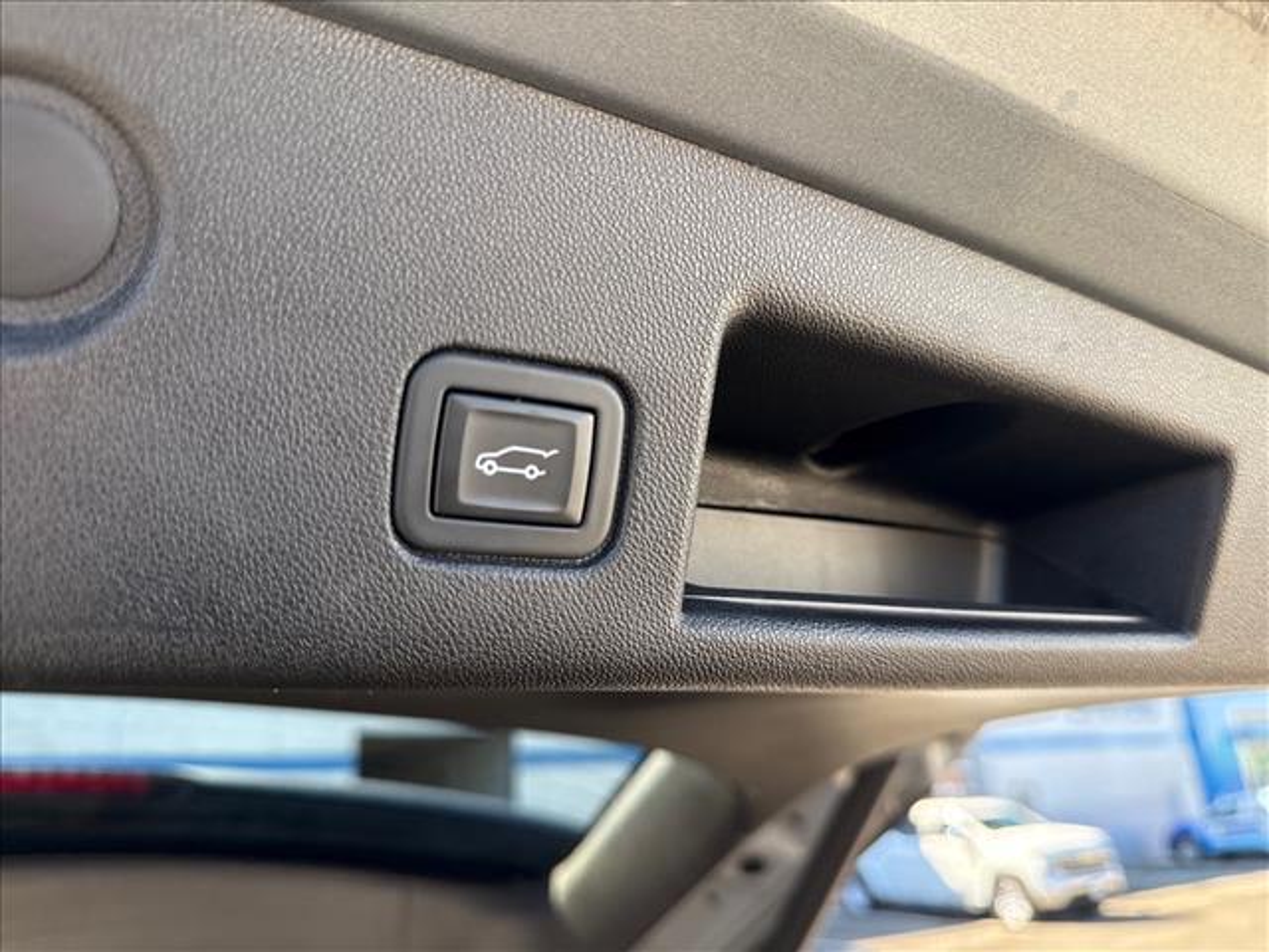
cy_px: 476
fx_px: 880
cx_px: 634
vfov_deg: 56.8
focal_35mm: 24
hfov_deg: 71.6
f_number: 1.78
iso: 200
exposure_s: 1/171
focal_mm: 6.76
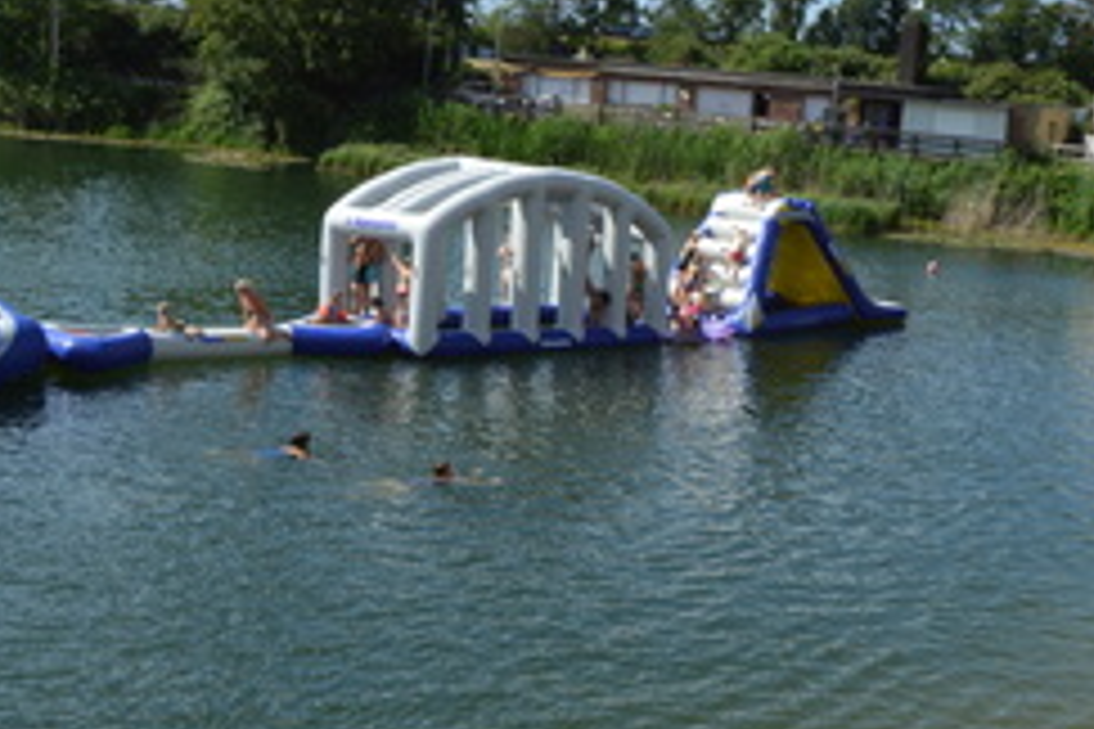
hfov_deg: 35.8
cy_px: 412
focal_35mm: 55
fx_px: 1671
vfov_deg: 24.6
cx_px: 738
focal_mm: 18
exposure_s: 1/160
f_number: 20
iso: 400
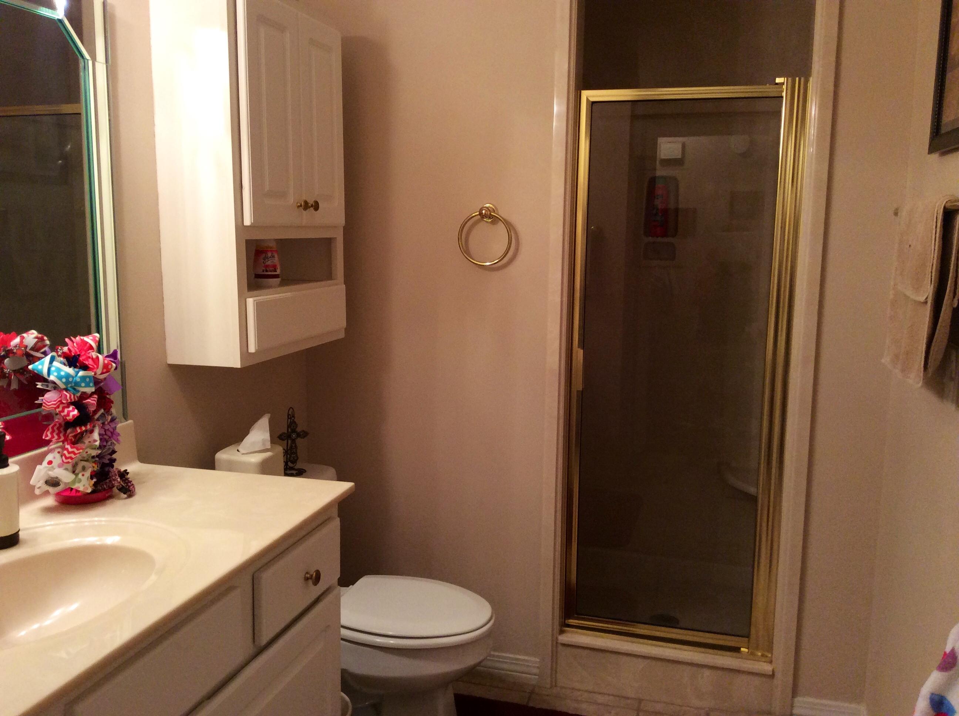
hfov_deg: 55.4
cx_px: 480
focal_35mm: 33
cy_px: 358
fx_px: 913
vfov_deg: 42.8
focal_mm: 3.3
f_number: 2.4
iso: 100
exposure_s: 1/24
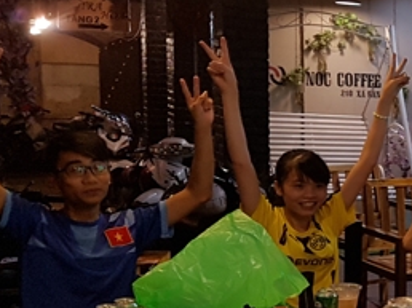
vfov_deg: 17.1
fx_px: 1023
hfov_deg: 19.6
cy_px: 211
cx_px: 627
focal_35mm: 86
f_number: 1.7
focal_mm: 4.2
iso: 200
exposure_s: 1/25
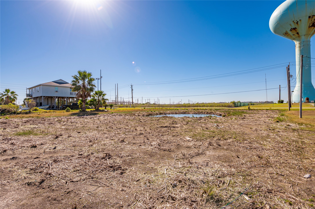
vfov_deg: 70.4
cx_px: 158
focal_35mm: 17
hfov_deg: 93.3
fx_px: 149
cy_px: 104
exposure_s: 1/160
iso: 100
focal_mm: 17
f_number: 10
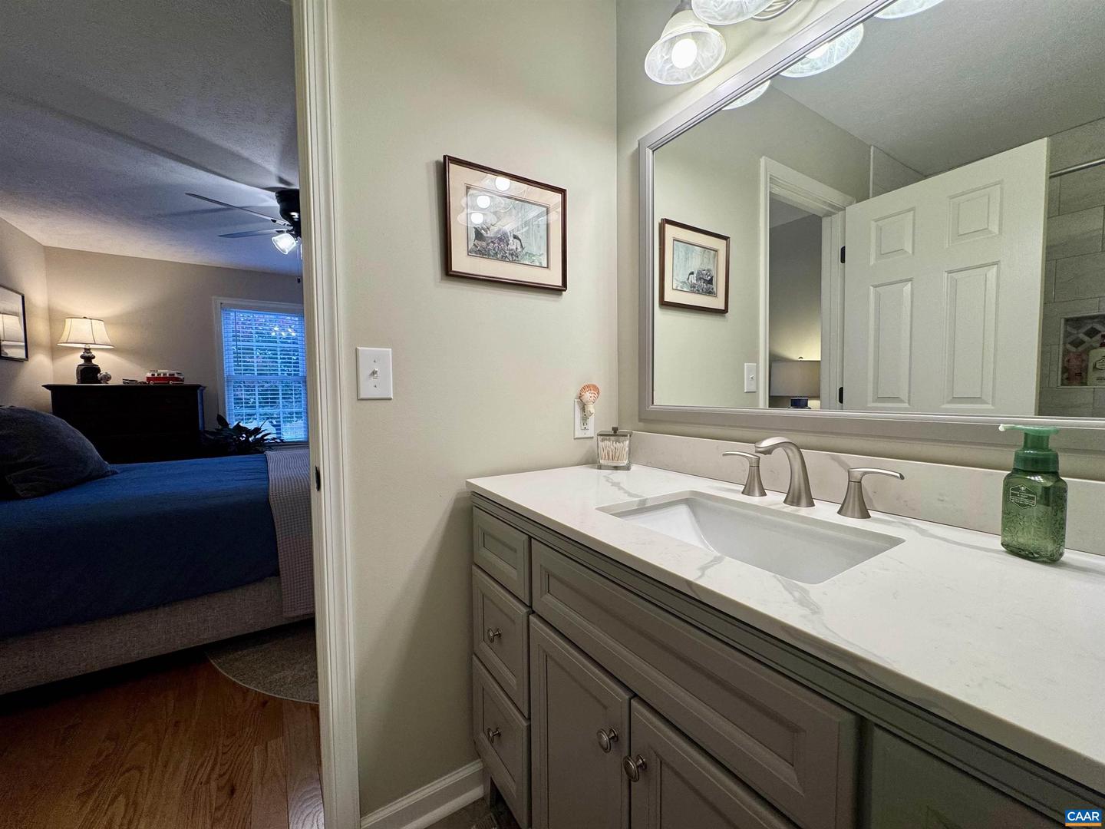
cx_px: 552
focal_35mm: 14
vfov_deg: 85.7
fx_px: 447
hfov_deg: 102.1
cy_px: 414
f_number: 2.2
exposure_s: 1/120
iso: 100
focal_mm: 2.22
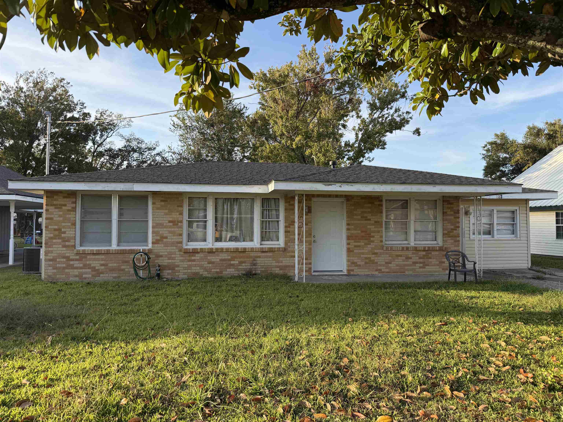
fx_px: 390
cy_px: 211
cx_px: 282
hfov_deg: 71.6
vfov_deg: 56.8
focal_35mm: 24
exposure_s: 1/1385
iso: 100
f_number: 1.78
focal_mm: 6.76
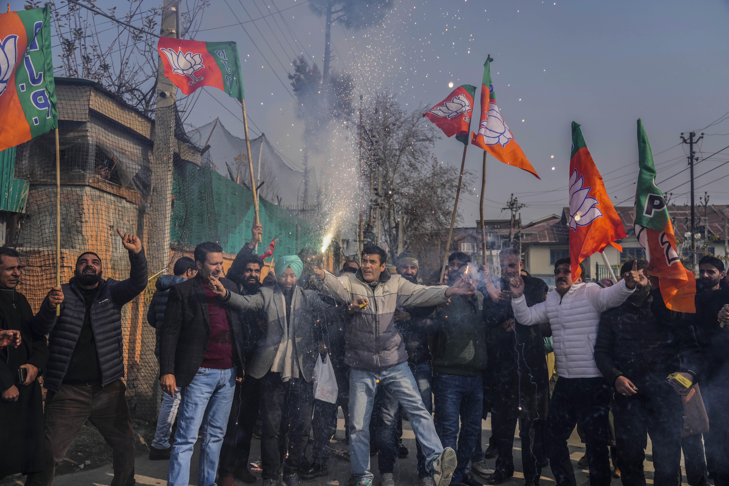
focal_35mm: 30
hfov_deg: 61.9
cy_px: 243
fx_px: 607
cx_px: 364
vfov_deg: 43.6
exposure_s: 1/6400
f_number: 4
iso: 400
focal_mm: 30
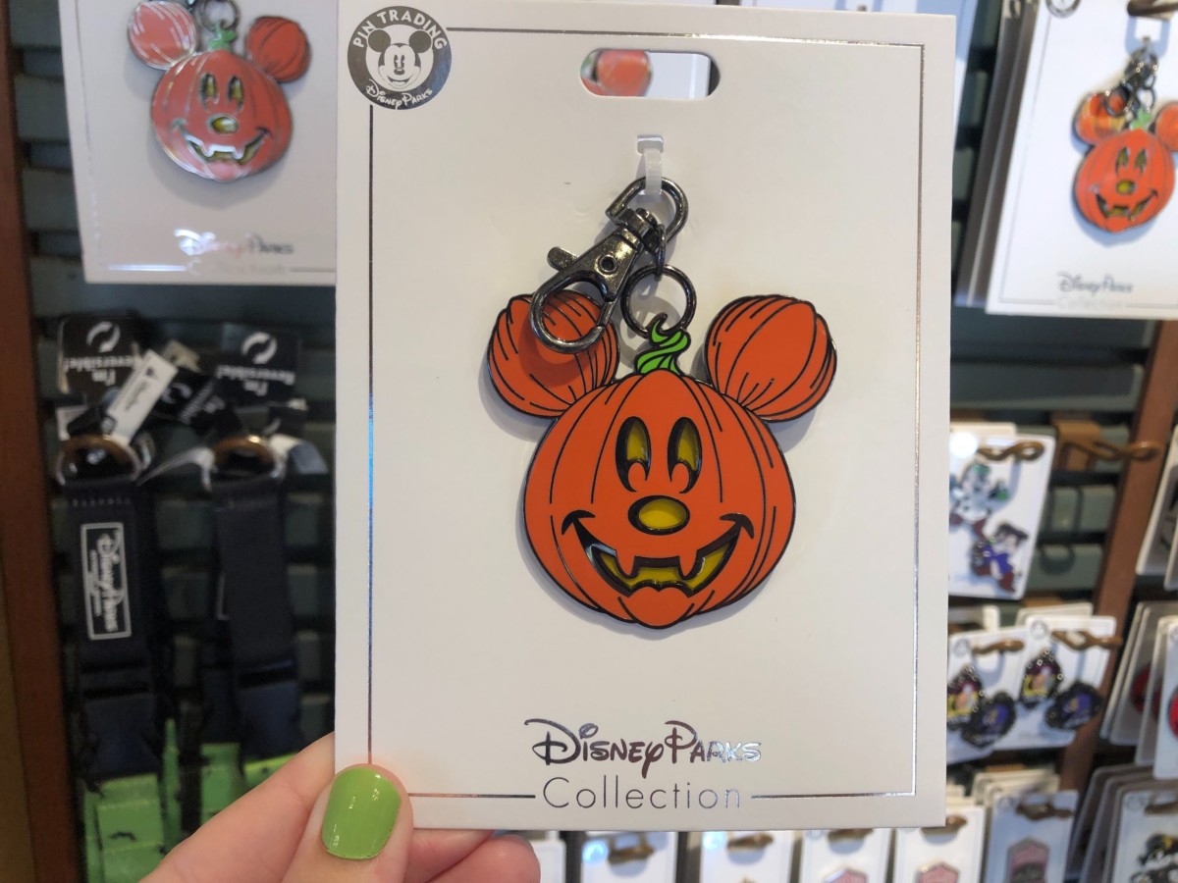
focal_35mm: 28
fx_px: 953
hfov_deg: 63.4
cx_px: 589
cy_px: 442
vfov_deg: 49.7
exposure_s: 1/30
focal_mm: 3.99
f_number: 1.8
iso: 20
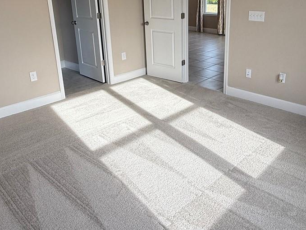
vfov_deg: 42.3
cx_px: 191
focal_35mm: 33
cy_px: 76
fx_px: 292
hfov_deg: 54.7
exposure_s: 1/247
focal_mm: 2.22
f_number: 2.2
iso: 50
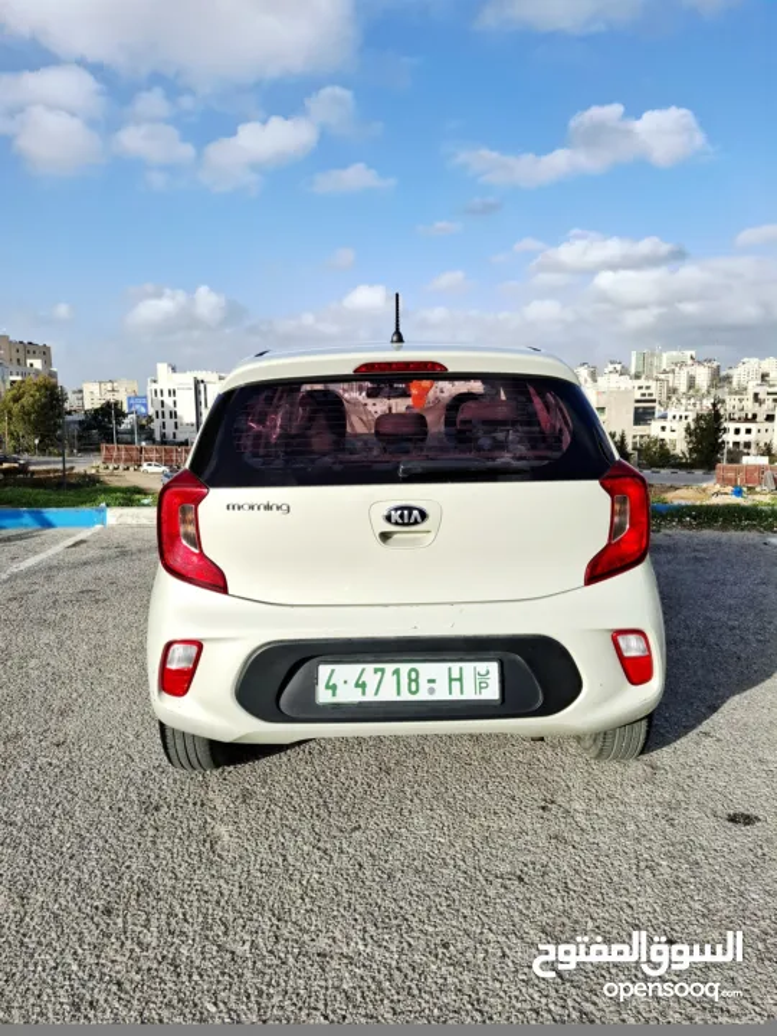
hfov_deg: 58.9
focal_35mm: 23
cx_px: 388
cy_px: 518
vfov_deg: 73.9
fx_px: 688
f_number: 1.8
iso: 50
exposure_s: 1/1667
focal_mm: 5.54
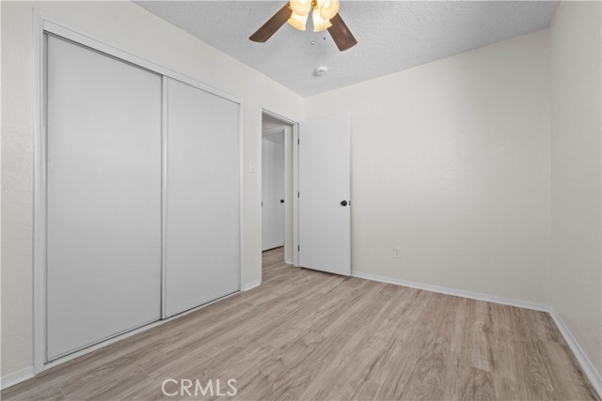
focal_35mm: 14
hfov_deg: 104.2
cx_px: 301
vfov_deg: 81.2
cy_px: 200
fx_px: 234
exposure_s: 1/50
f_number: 9
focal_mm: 14
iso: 1000
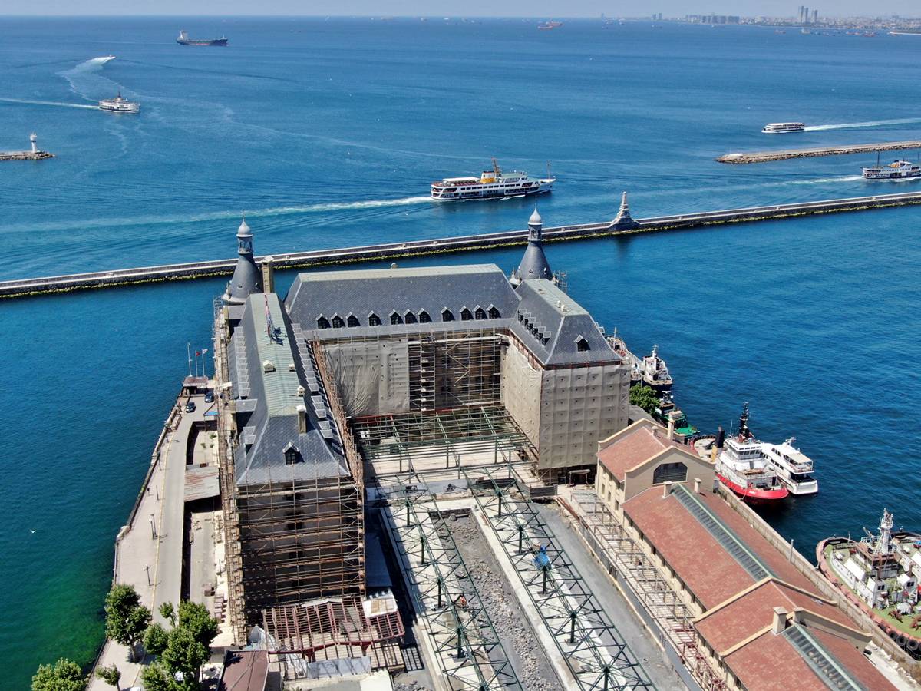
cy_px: 346
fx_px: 1038
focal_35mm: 39
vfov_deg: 36.8
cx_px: 460
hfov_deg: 47.9
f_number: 3.4
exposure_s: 1/800
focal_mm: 6.77
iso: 100
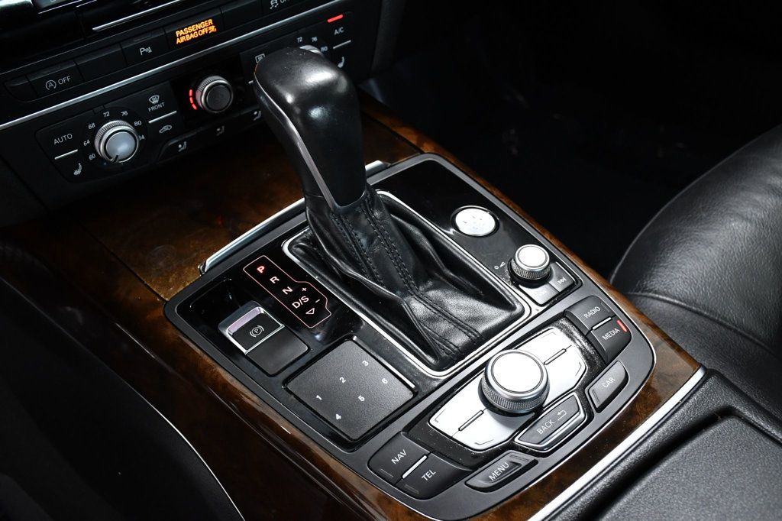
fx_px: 1107
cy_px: 260
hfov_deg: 38.9
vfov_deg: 26.5
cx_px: 391
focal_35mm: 51
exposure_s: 1/160
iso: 2500
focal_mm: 34
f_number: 6.3
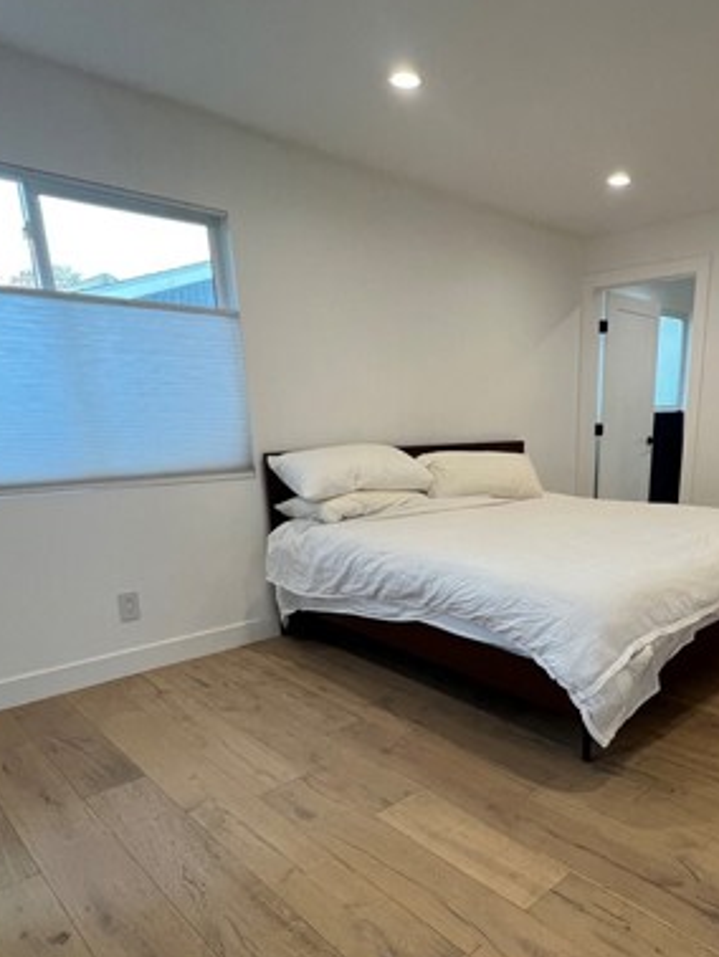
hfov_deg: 59.5
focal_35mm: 22
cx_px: 489
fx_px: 609
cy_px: 615
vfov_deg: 74.6
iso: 160
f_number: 1.8
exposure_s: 1/120
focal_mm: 1.57
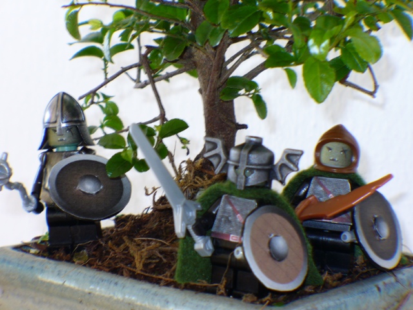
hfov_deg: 8.9
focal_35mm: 222
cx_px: 206
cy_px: 155
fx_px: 2649
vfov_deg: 6.7
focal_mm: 36.6
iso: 80
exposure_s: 1/15
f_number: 4.5
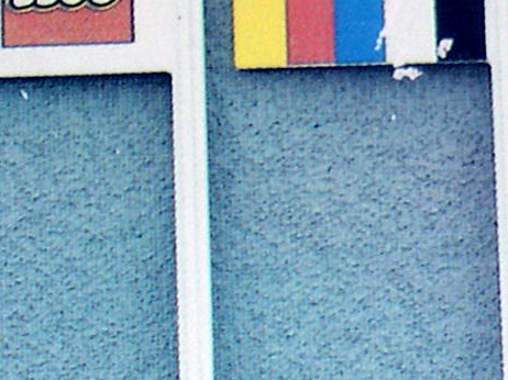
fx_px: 7363
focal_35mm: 502
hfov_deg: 3.9
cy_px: 358
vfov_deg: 3.0
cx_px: 693
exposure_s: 1/60
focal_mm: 21.6
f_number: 4.8
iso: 100
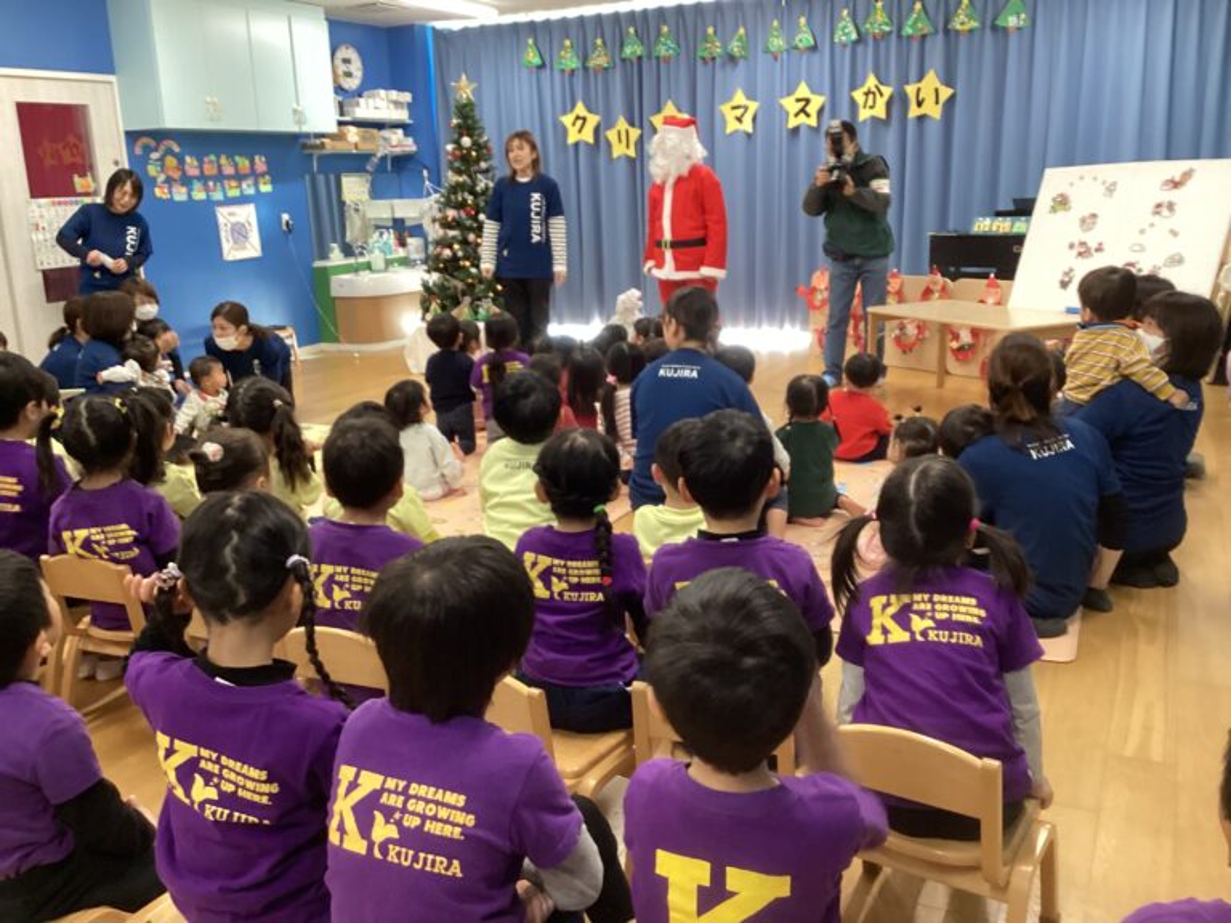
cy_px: 462
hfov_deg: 58.4
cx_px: 616
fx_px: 1102
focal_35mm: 31
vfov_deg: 45.4
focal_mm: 3.3
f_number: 2.4
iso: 250
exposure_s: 1/40
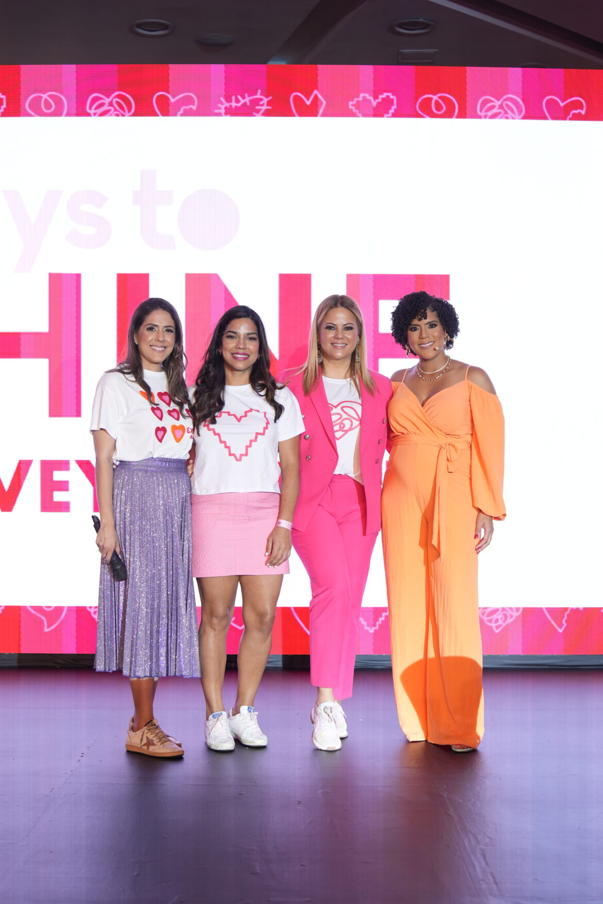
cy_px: 452
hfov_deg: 27.0
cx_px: 302
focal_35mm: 50
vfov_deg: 39.6
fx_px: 1256
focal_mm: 50
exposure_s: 1/160
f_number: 3.2
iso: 800
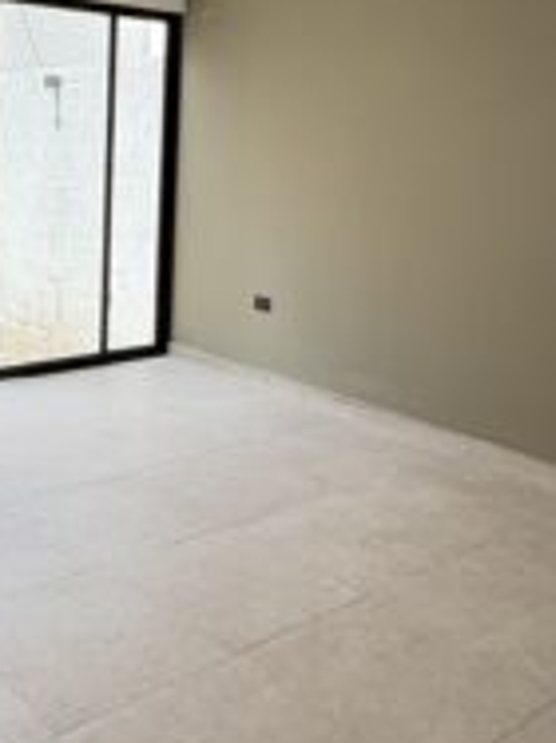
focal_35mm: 30
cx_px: 79
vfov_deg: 58.7
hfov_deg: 43.6
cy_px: 250
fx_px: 643
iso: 64
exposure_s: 1/111
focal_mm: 2.22
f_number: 2.2
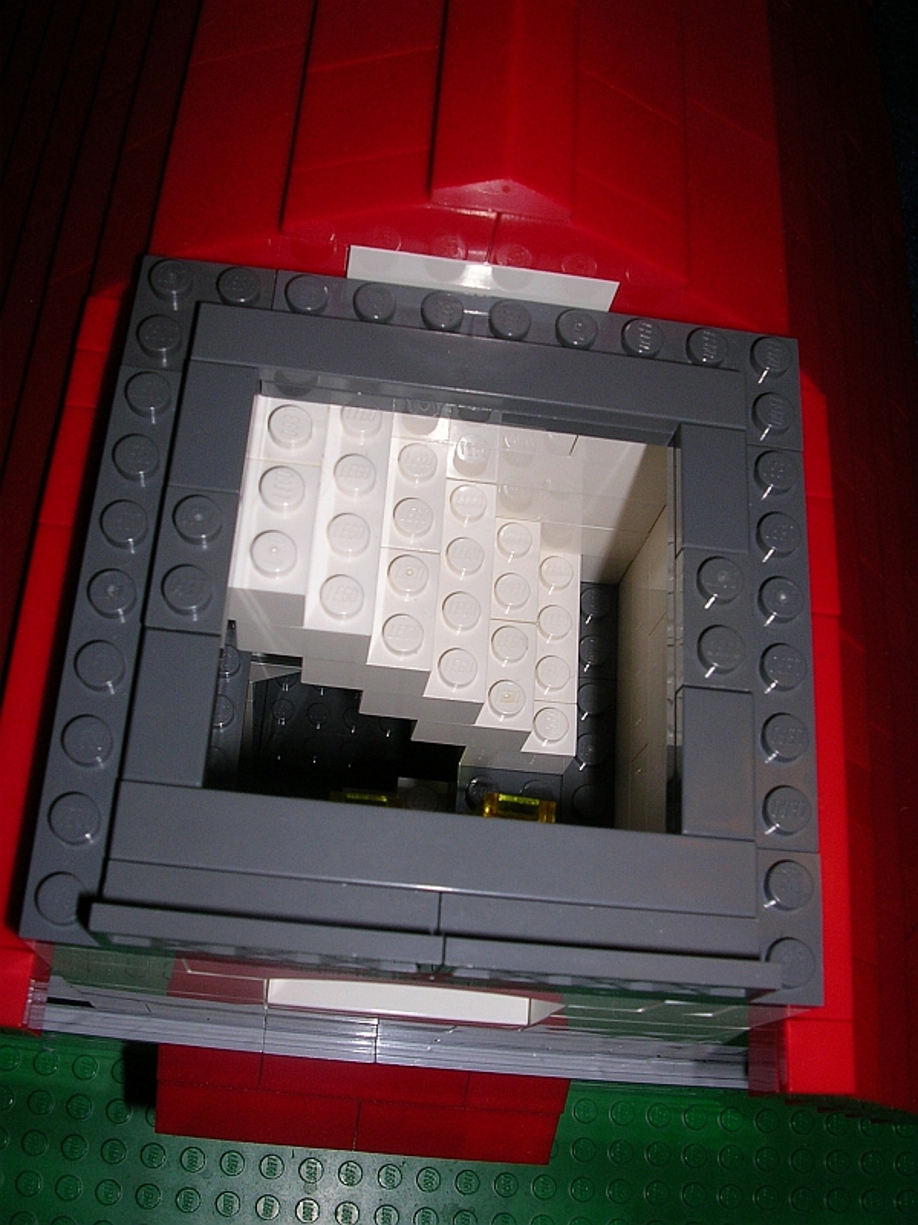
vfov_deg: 49.0
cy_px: 612
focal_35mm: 38
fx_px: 1344
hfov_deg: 37.7
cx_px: 459
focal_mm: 5.8
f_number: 5.6
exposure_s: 1/60.1
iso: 50
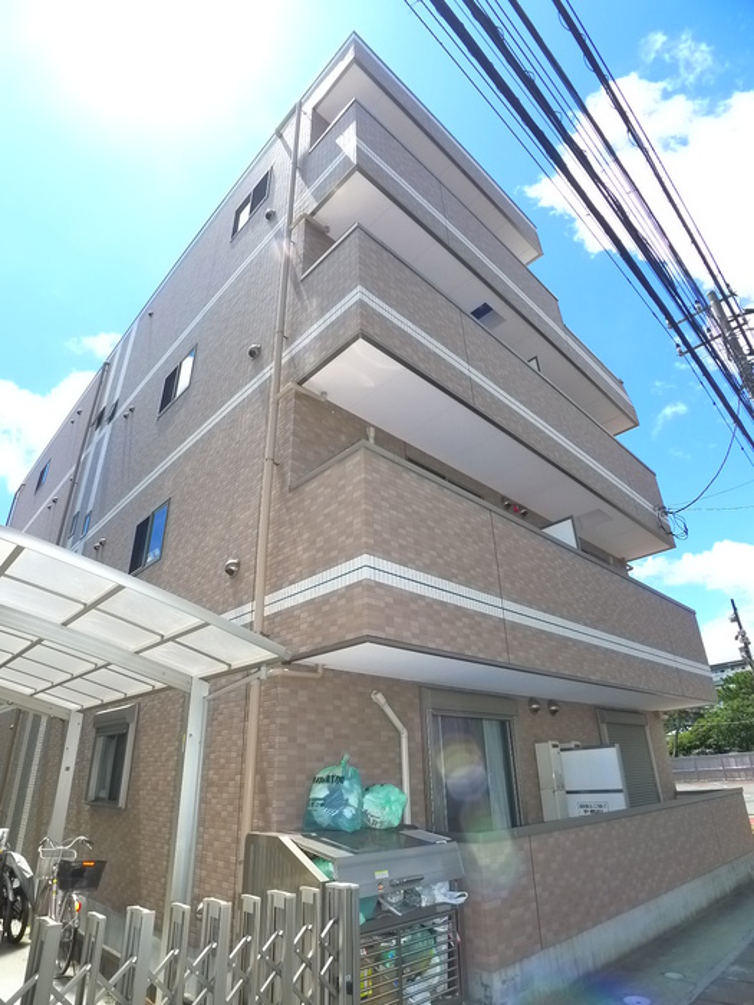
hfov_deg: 56.8
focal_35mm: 24
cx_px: 377
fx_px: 697
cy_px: 502
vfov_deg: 71.6
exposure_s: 1/500
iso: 400
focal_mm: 5.1
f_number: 4
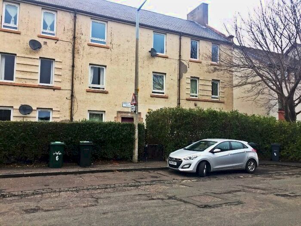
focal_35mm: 29
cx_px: 150
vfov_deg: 48.2
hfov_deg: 61.7
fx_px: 252
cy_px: 113
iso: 40
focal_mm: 4.15
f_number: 2.2
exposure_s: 1/100
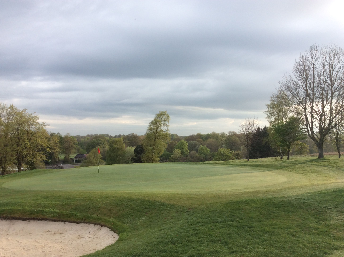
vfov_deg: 44.1
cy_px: 128
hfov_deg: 56.9
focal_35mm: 32
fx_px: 318
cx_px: 172
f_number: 2.4
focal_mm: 3.3
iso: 32
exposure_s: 1/394
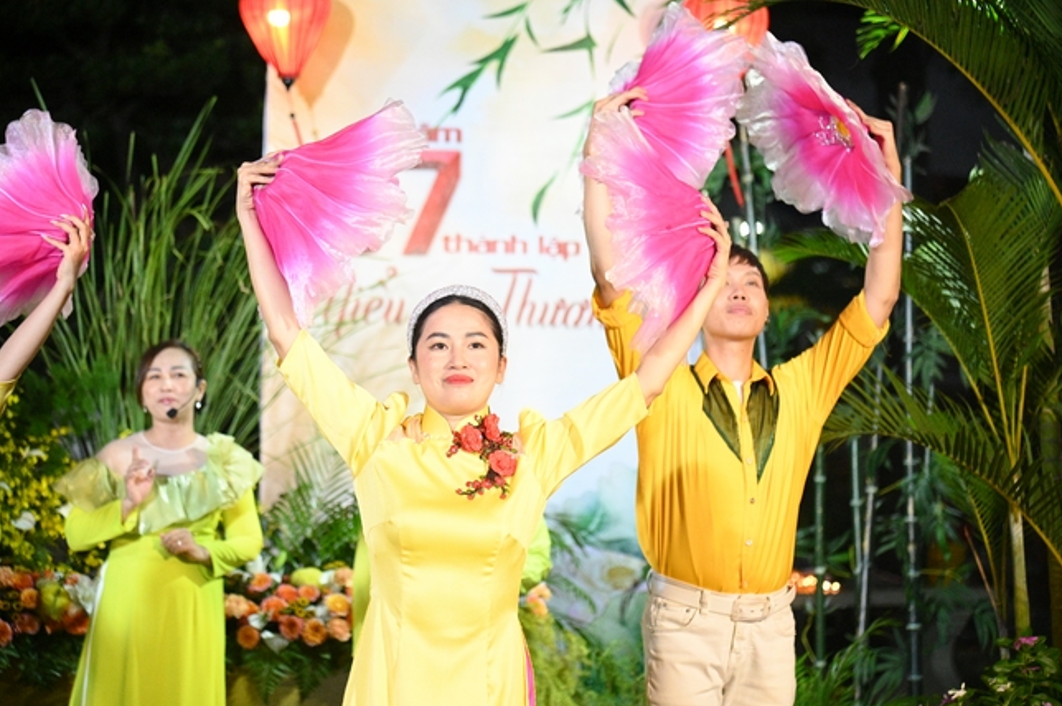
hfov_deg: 19.3
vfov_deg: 12.9
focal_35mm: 106
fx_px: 3124
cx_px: 528
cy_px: 353
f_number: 4
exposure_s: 1/500
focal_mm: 105
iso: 12800
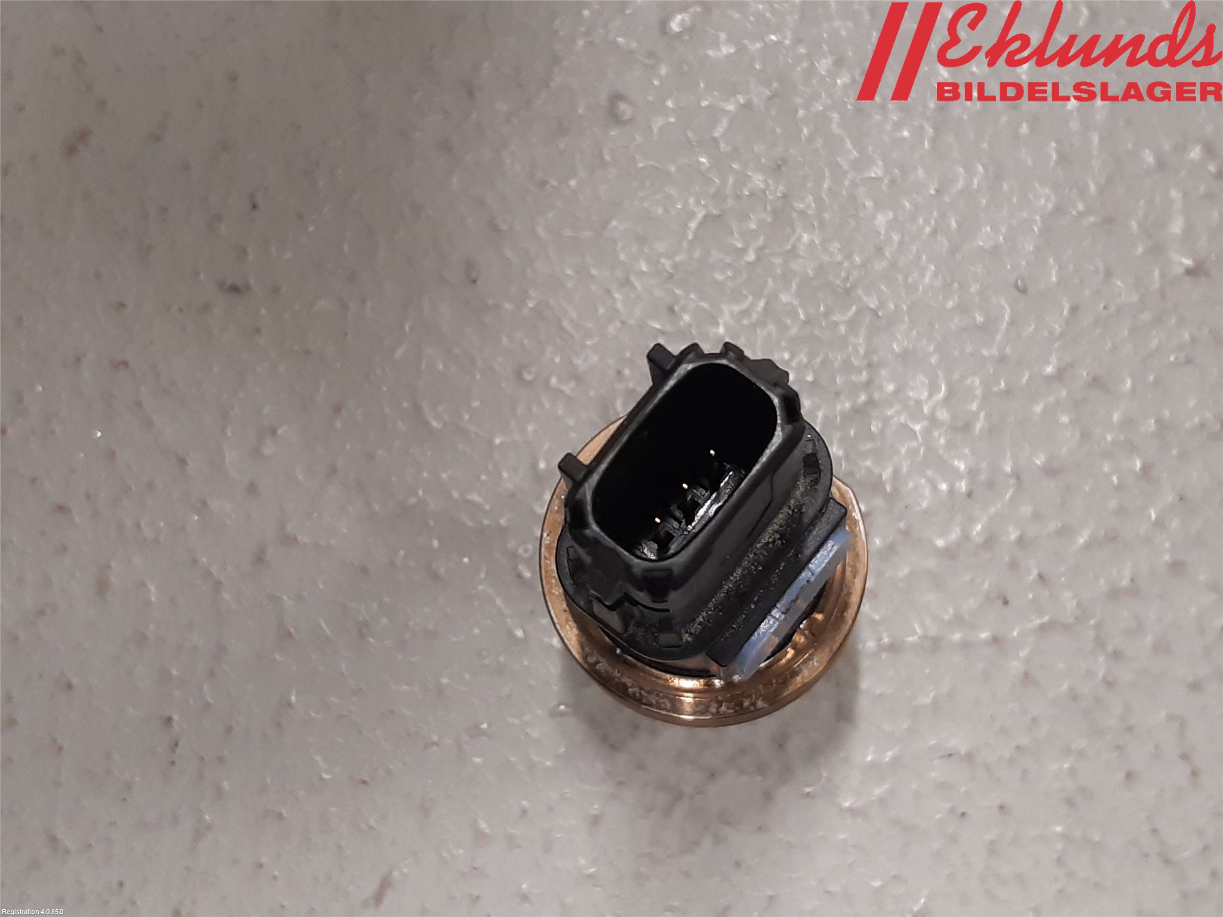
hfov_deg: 67.3
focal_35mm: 26
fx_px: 919
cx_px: 612
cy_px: 458
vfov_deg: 53.1
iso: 125
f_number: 1.7
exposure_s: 1/50
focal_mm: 3.93
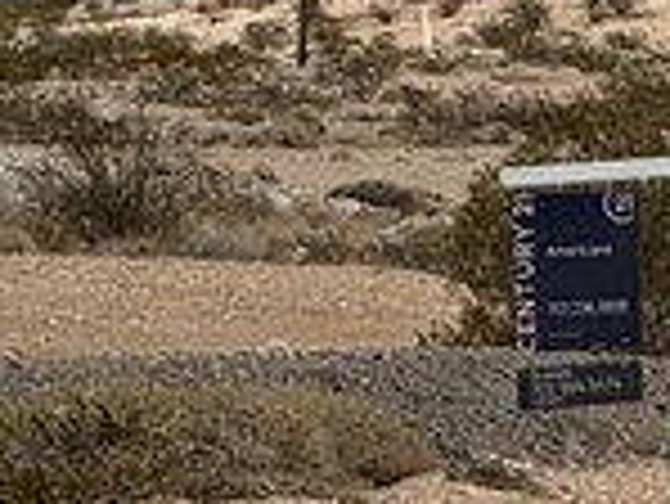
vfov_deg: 1.8
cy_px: 328
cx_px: 1214
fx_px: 16000
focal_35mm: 826
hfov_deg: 2.4
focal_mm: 15.66
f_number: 2.8
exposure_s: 1/2358
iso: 50
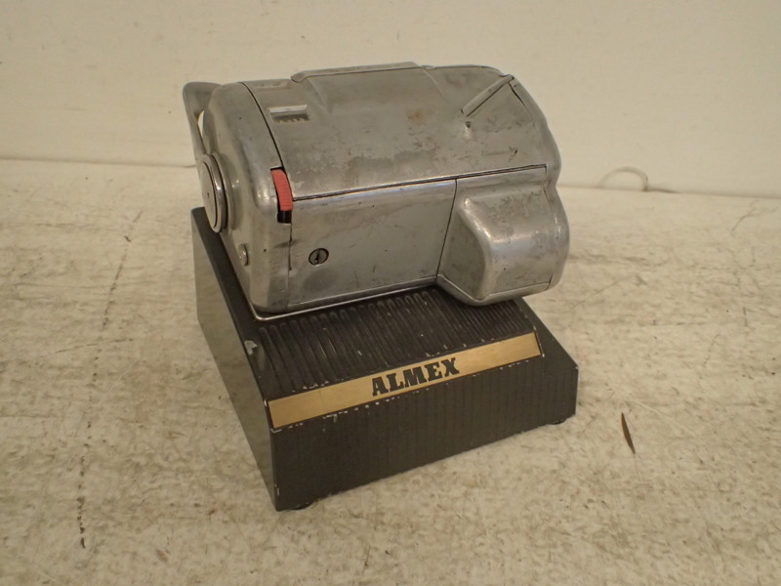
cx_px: 390
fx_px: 677
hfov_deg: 60.0
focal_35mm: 30
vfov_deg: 46.8
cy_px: 293
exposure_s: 1/100
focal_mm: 5.5
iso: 800
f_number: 2.3
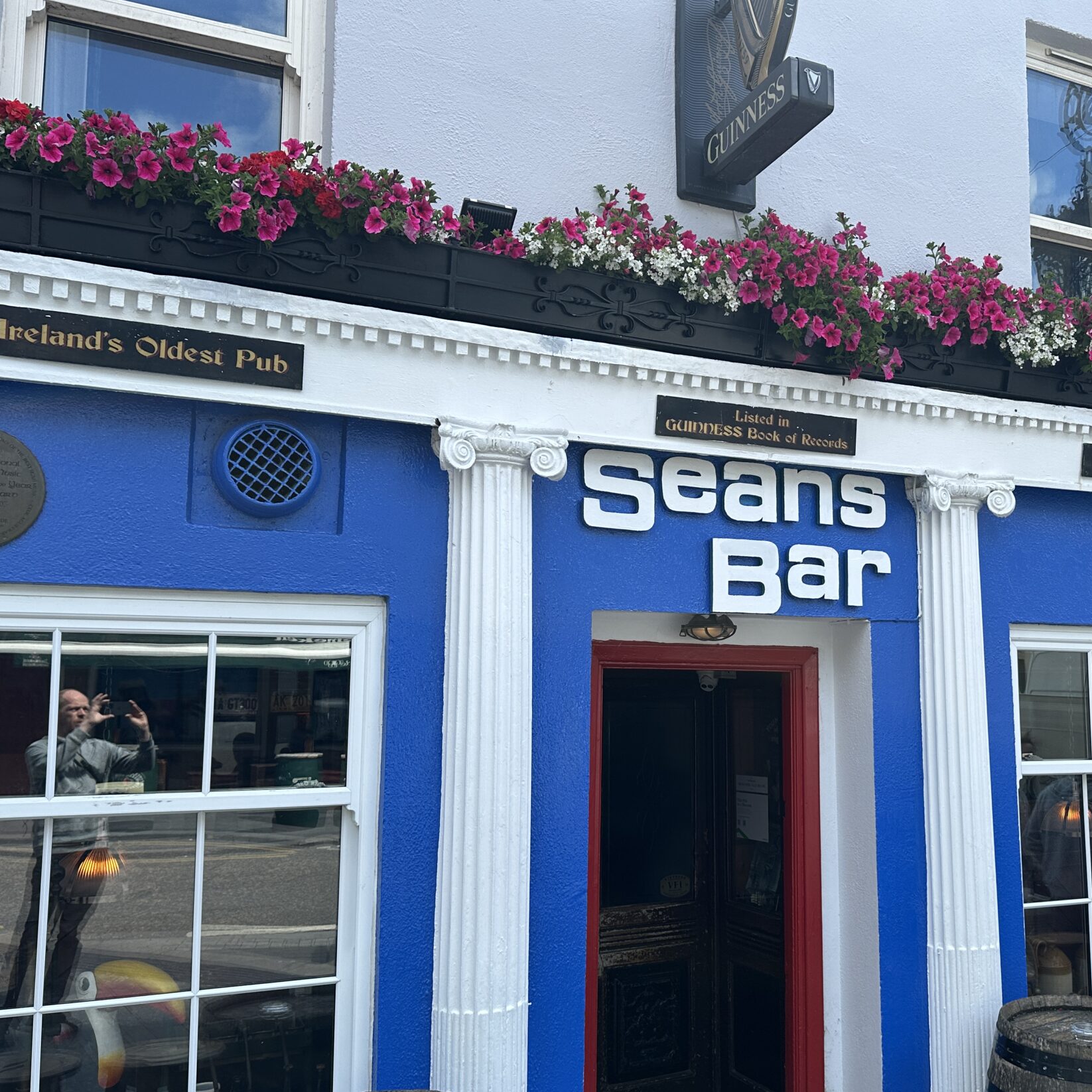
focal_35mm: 33
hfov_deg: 49.0
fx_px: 1178
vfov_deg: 49.7
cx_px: 711
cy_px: 605
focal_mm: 6.86
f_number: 1.78
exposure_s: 1/1664
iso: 80
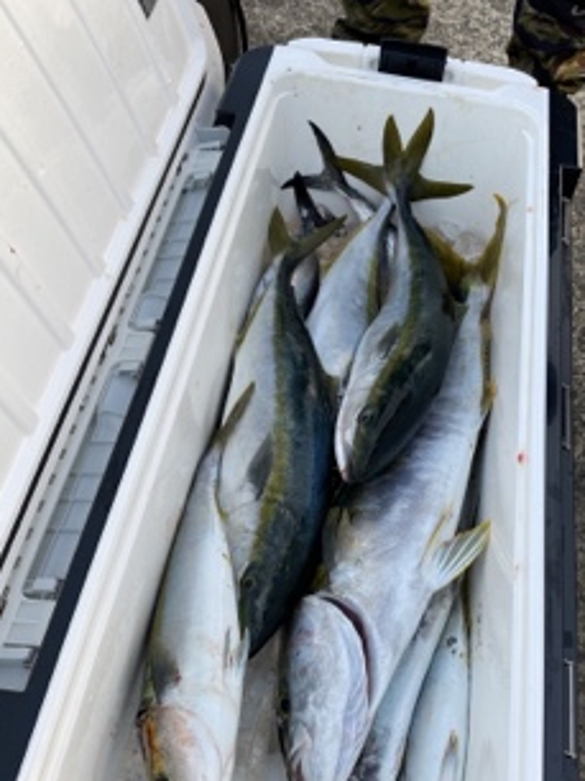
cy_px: 487
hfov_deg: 41.6
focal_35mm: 34
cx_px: 347
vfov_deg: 53.4
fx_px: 767
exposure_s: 1/121
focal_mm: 4.25
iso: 40
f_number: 1.8
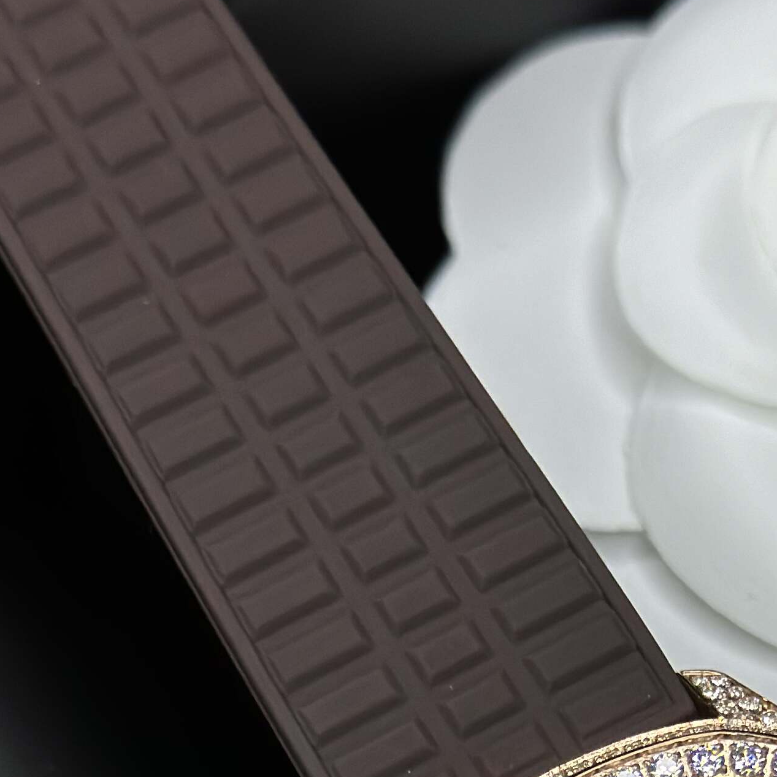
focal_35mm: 135
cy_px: 1060
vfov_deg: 12.5
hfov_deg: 12.8
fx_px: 3428
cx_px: 734
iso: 80
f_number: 1.78
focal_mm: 6.86
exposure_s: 1/642
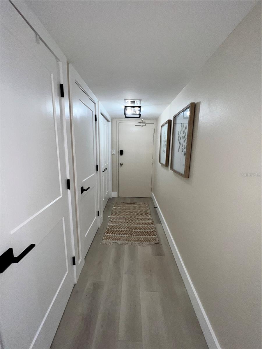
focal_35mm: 13
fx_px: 131
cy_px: 174
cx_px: 131
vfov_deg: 106.2
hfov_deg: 89.9
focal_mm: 1.57
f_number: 1.8
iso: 64
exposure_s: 1/122
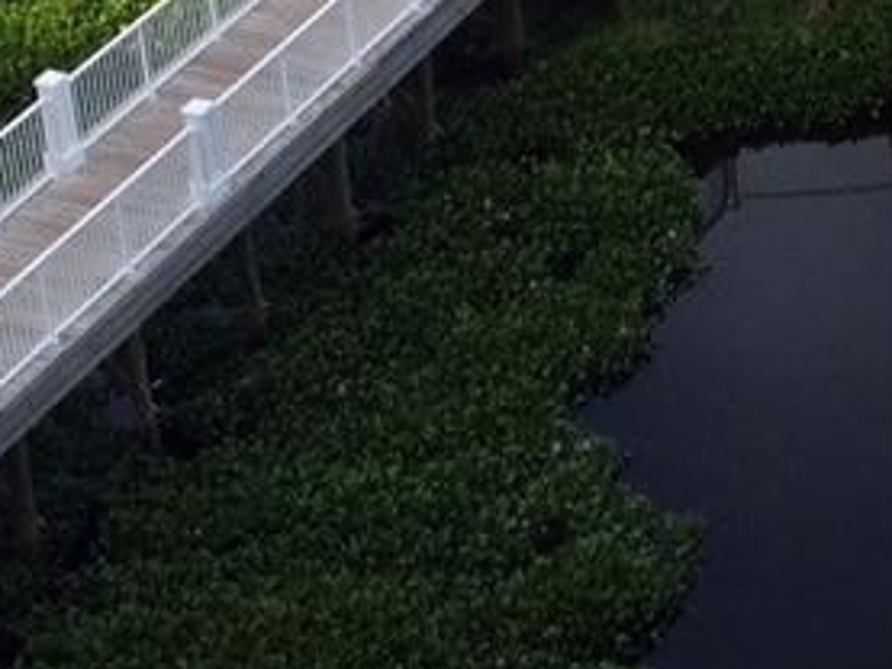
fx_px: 3454
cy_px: -470
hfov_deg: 13.6
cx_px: 1449
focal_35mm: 134
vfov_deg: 10.5
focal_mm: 4.15
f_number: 2.2
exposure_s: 1/1109
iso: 32
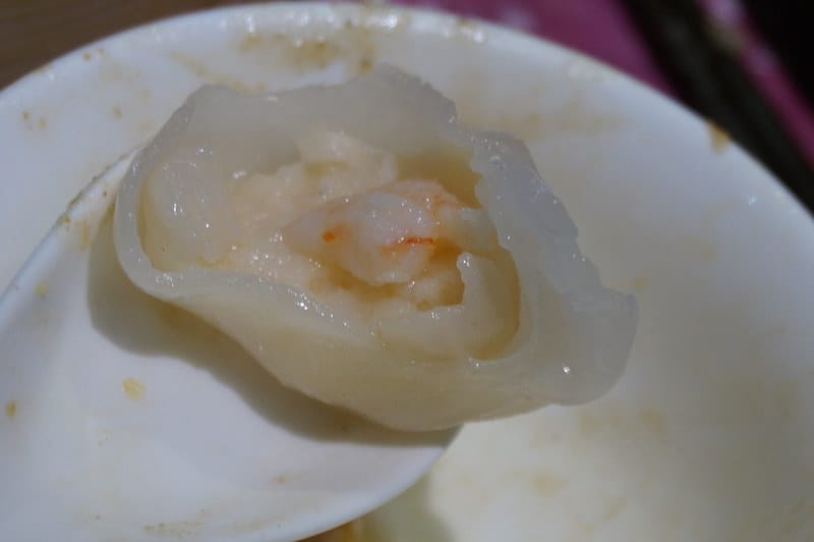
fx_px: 1118
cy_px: 271
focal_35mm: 50
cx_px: 407
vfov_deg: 27.2
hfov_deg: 40.0
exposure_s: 1/60
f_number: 5
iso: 400
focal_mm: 33
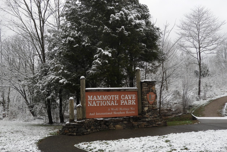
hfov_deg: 53.1
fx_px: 227
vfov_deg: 36.9
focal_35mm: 36
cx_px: 104
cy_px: 76
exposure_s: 1/400
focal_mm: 5.4
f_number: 3.5
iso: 100
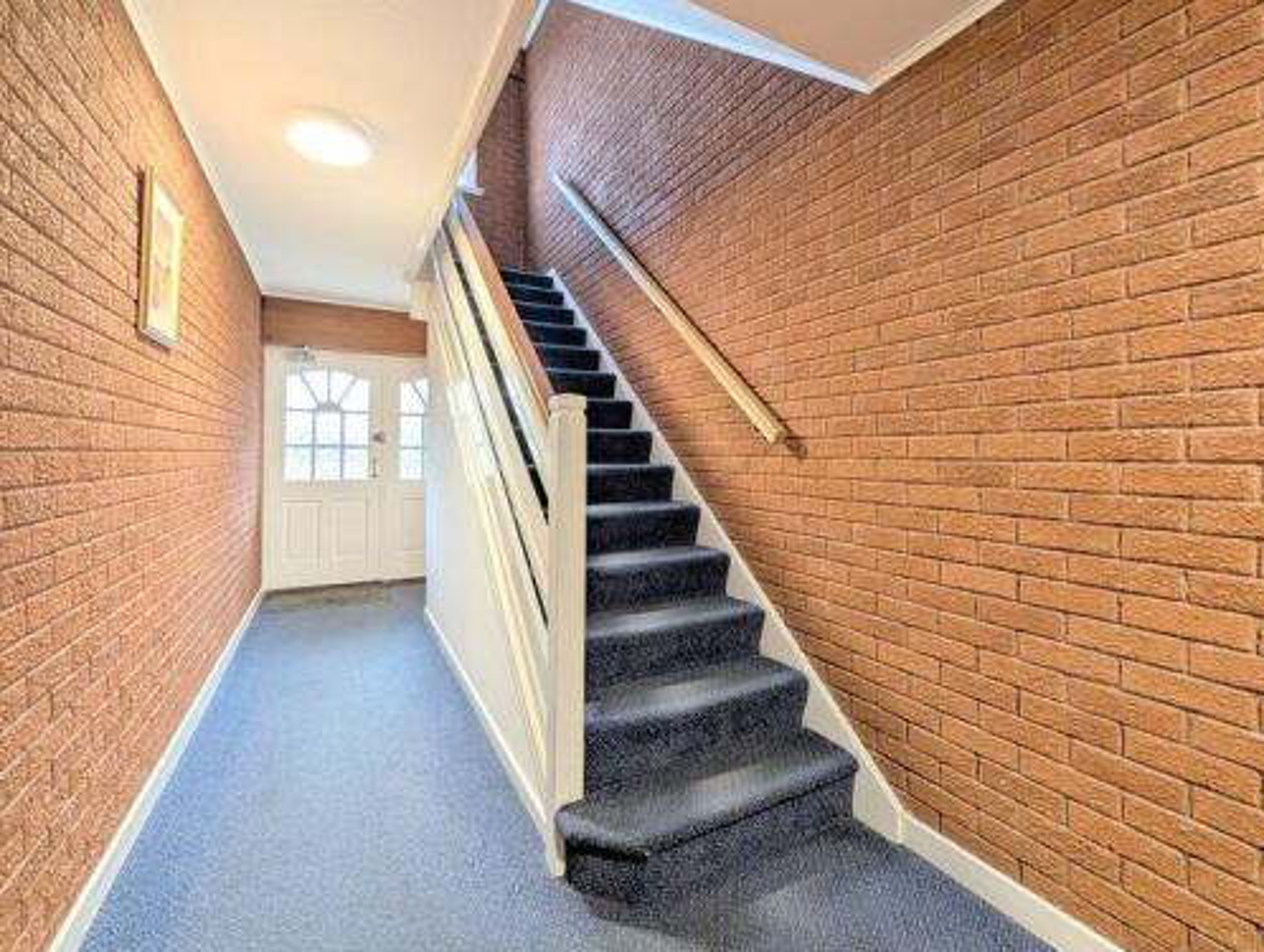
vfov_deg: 85.8
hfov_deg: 101.9
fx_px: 512
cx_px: 654
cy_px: 453
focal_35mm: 14
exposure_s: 1/32.2
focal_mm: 2.02
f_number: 1.7
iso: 60
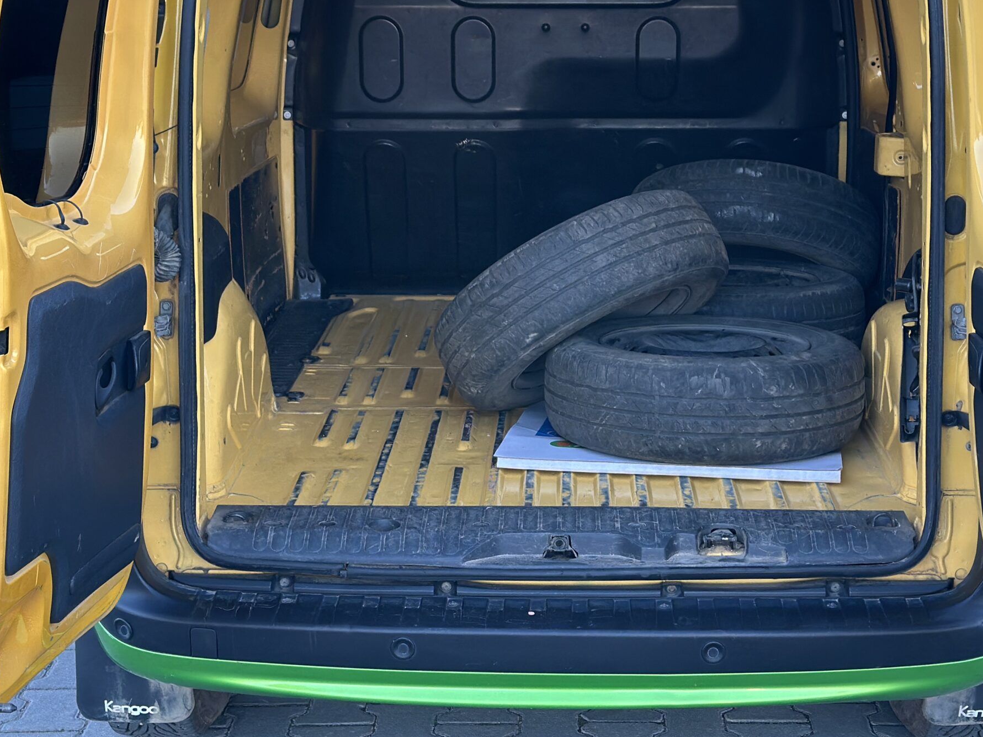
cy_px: 288
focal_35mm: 69
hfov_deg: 28.1
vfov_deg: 21.3
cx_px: 534
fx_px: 1960
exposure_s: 1/76
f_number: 1.78
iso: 125
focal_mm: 6.86
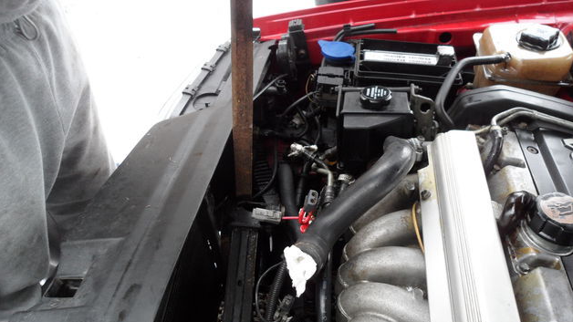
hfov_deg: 64.3
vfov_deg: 38.8
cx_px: 290
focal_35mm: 30
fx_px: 456
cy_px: 190
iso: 200
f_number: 3.5
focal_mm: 4.9
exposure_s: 1/45
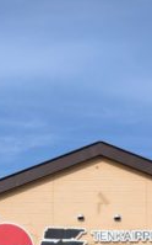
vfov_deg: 22.7
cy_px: 343
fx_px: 518
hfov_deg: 16.7
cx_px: 50
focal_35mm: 78
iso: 29
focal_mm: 4.53
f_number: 1.7
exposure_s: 1/1613
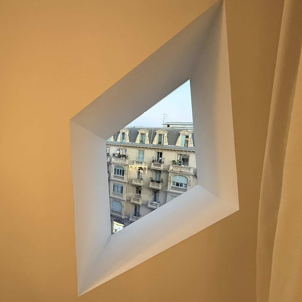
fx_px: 178
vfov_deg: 80.7
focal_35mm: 18
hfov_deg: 79.0
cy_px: 159
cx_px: 110
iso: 500
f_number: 2.2
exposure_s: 1/60
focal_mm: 2.22
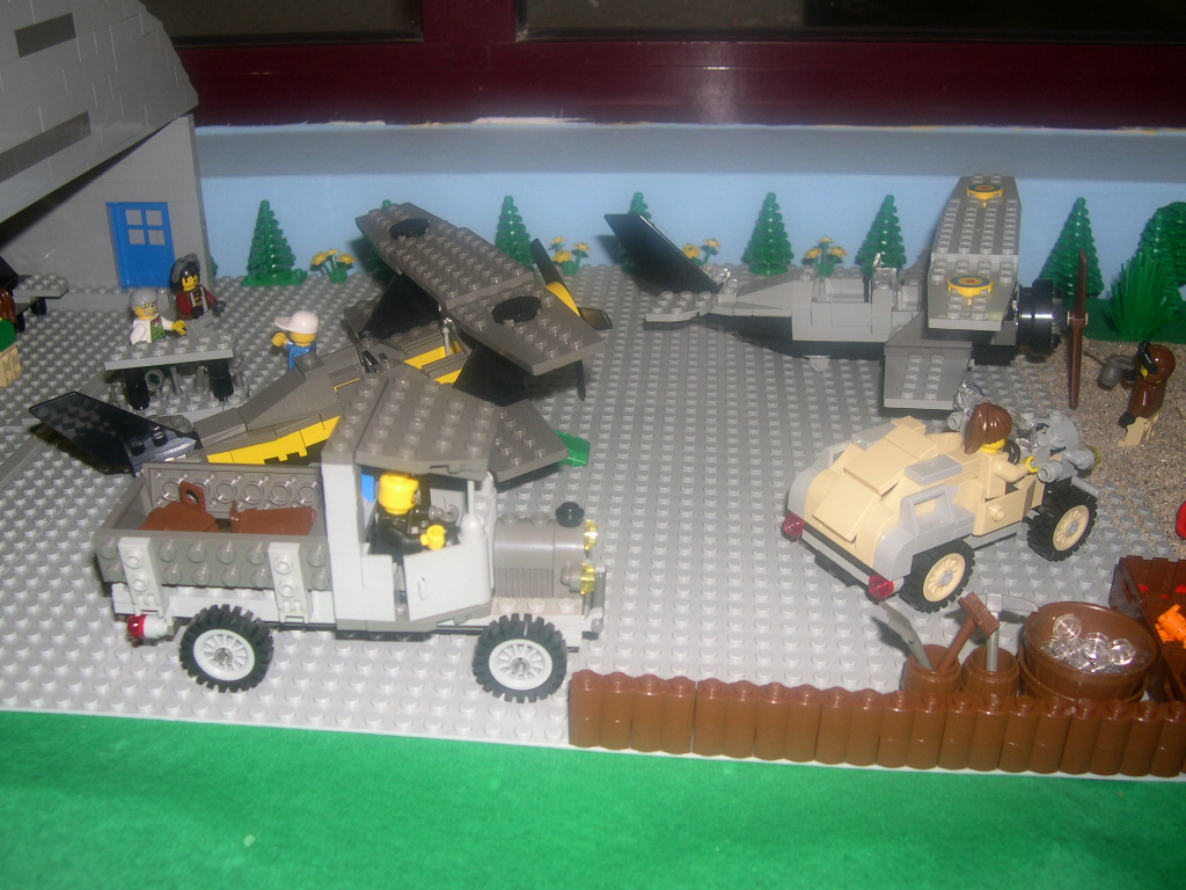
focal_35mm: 38
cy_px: 445
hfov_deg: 49.0
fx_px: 1302
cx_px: 593
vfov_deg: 37.7
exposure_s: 1/60
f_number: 2.8
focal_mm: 8
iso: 100
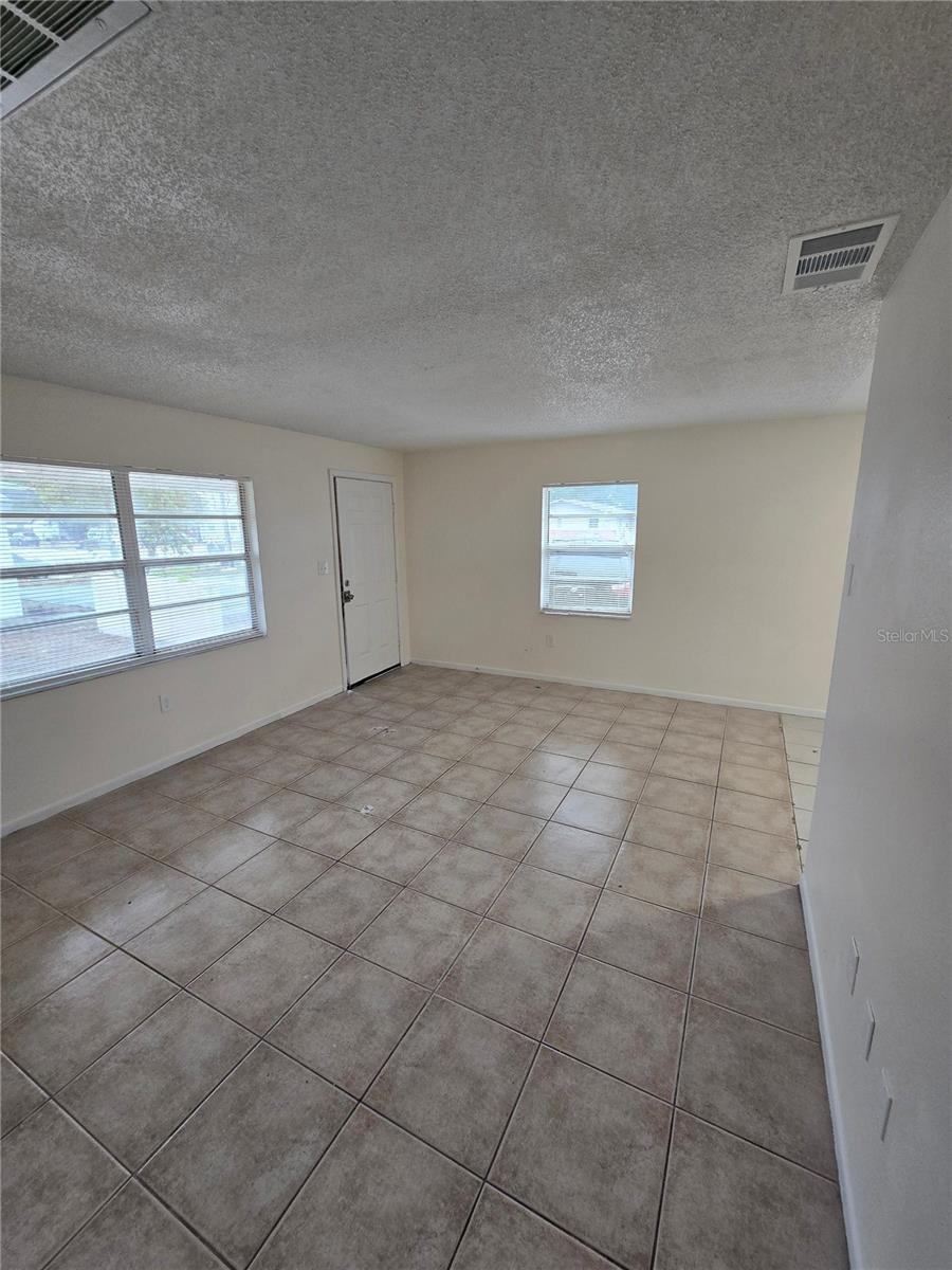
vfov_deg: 106.2
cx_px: 476
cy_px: 635
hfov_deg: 89.9
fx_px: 477
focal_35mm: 13
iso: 80
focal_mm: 2.2
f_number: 2.2
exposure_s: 1/60
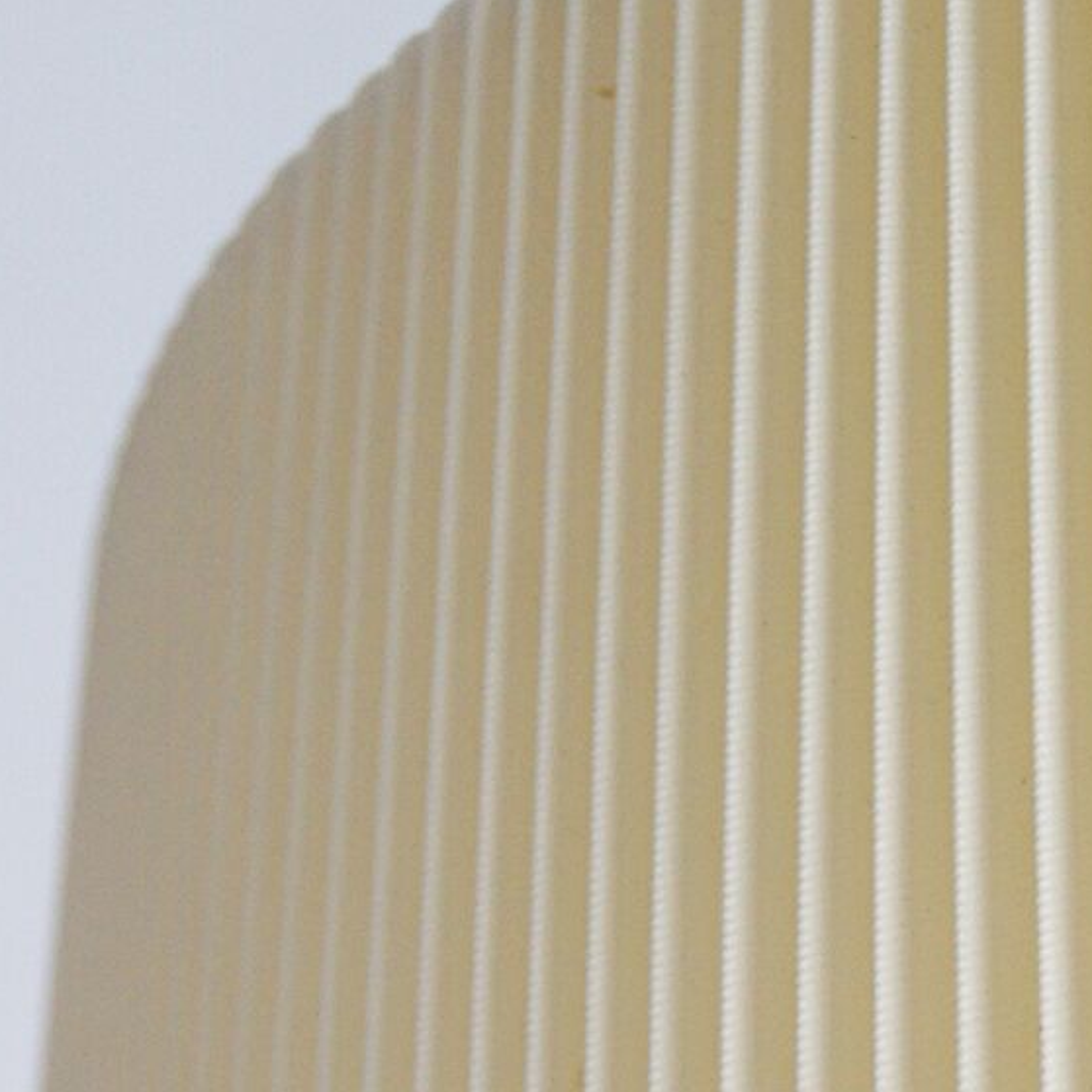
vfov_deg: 12.2
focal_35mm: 137
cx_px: 637
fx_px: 4890
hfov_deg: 12.7
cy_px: 1611
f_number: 5.6
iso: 400
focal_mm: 30
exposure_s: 1/60
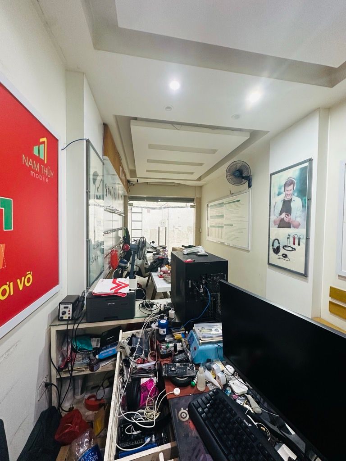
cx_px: 173
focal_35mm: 14
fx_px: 187
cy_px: 230
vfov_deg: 102.1
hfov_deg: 85.7
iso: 200
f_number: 2.2
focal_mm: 2.22
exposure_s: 1/50
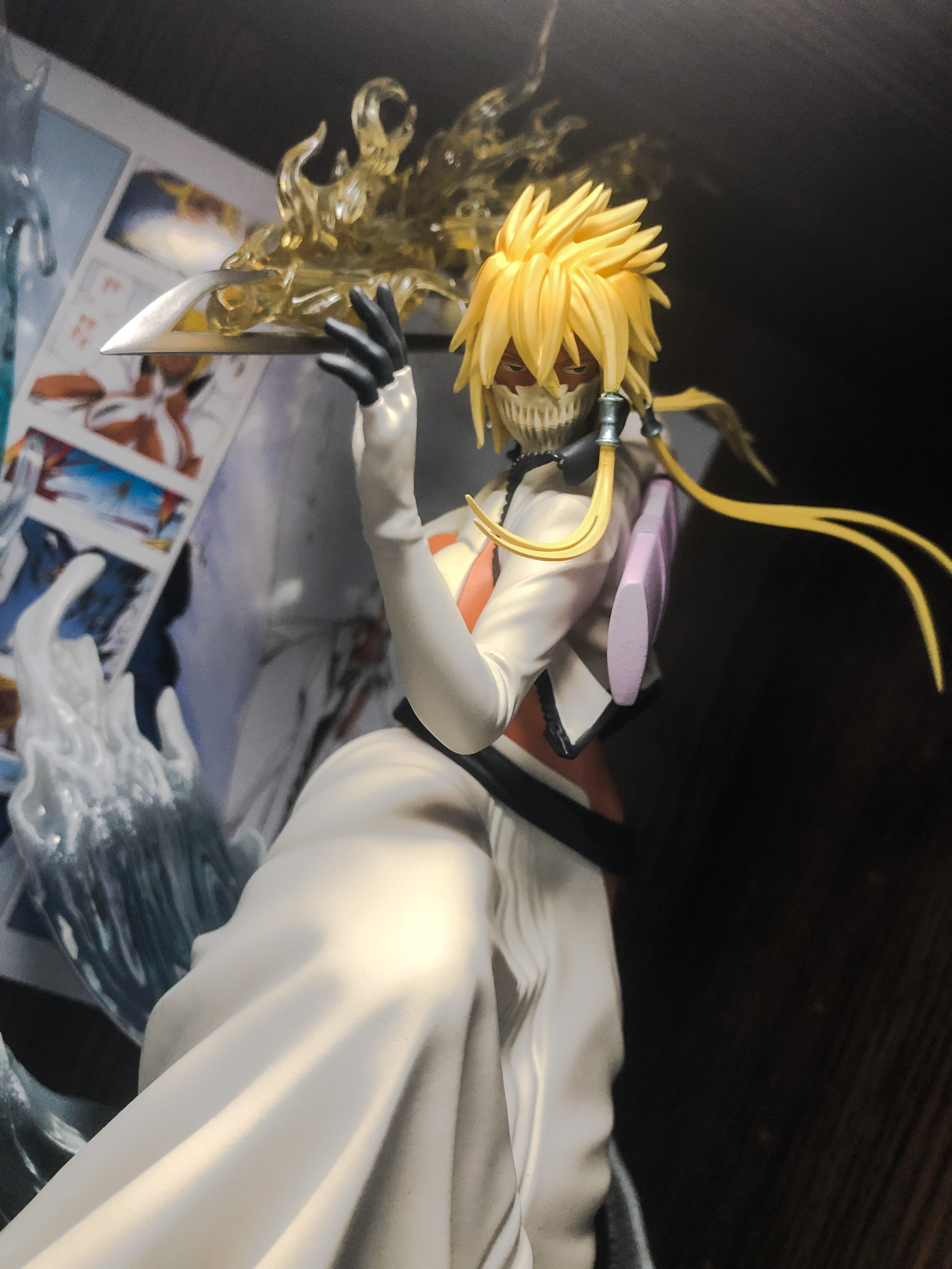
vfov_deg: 63.4
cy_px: 634
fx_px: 1027
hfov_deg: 49.7
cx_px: 476
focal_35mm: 28
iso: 64
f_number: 1.8
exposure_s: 1/15
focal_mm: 3.99
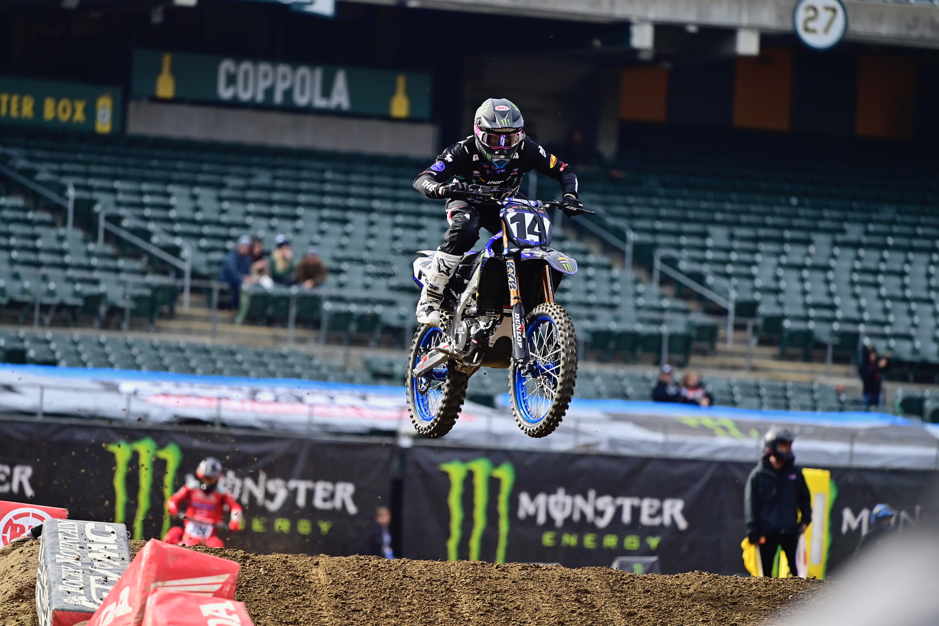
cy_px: 313
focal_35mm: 300
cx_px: 470
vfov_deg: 4.6
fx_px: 7825
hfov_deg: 6.9
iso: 320
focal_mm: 300
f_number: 4
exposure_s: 1/1250
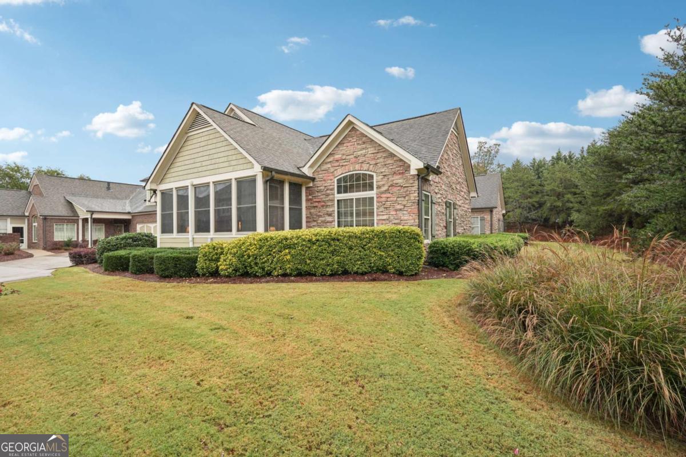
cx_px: 343
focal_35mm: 17
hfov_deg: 93.3
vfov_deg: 70.4
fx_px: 324
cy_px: 228
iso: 800
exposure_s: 1/200
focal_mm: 17
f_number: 8
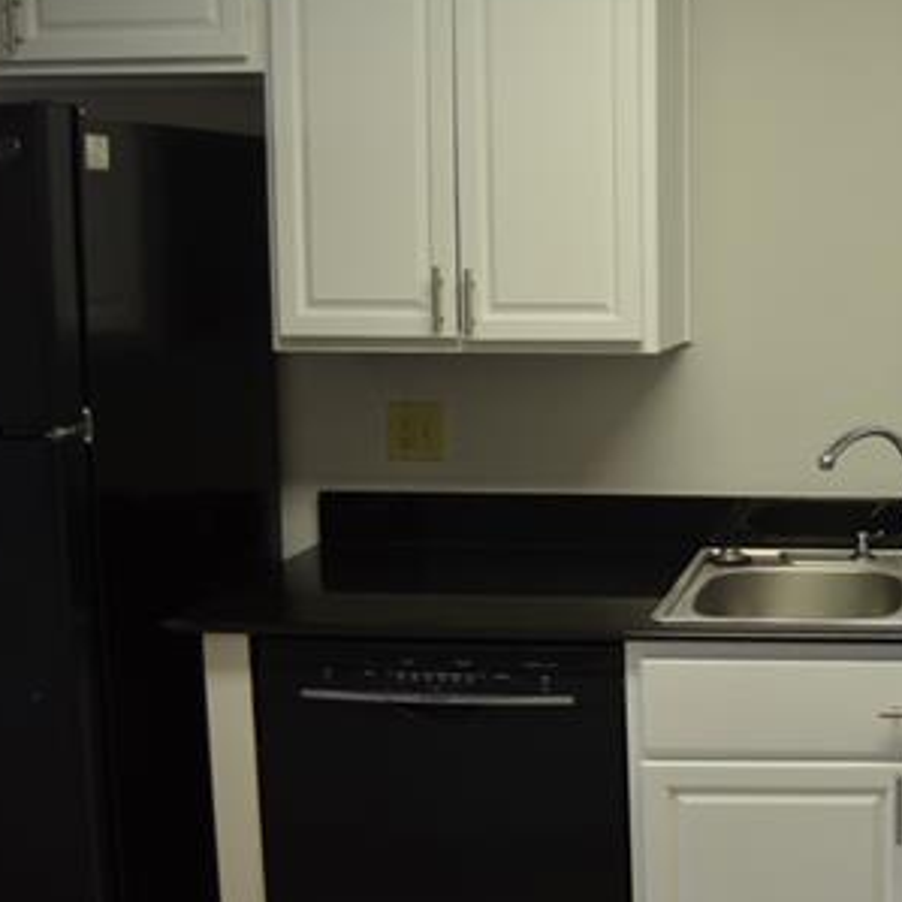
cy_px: 400
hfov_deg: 31.8
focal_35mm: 49
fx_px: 1445
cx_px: 920
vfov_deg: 34.6
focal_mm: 18
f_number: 4
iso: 640
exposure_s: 1/60
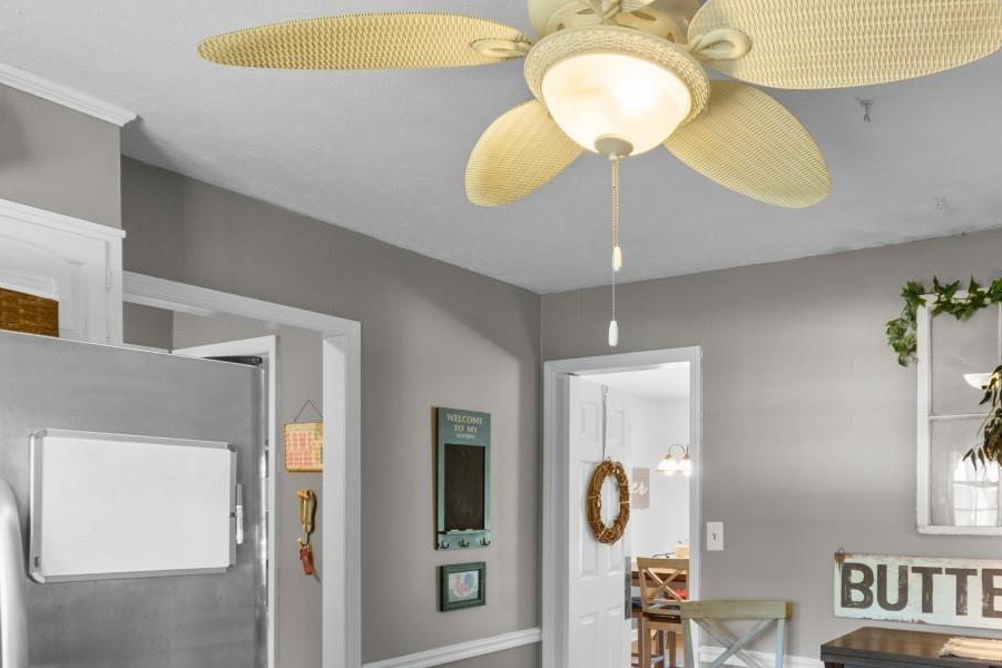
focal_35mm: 27
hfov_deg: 64.5
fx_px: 751
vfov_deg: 46.7
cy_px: 475
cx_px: 714
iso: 100
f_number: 4.5
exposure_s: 3
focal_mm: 10
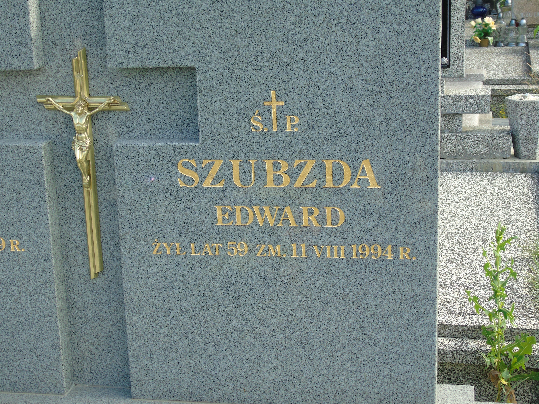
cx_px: 261
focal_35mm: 64
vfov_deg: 22.9
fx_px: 997
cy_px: 200
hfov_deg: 30.3
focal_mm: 11
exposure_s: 1/125
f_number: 4.5
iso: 80
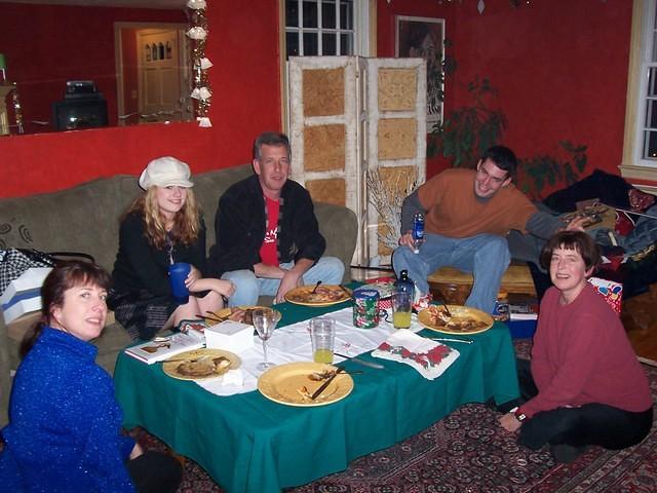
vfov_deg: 38.7
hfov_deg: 50.1
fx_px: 702
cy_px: 246
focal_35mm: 37
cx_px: 328
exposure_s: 1/60
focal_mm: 5.6
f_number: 2.8
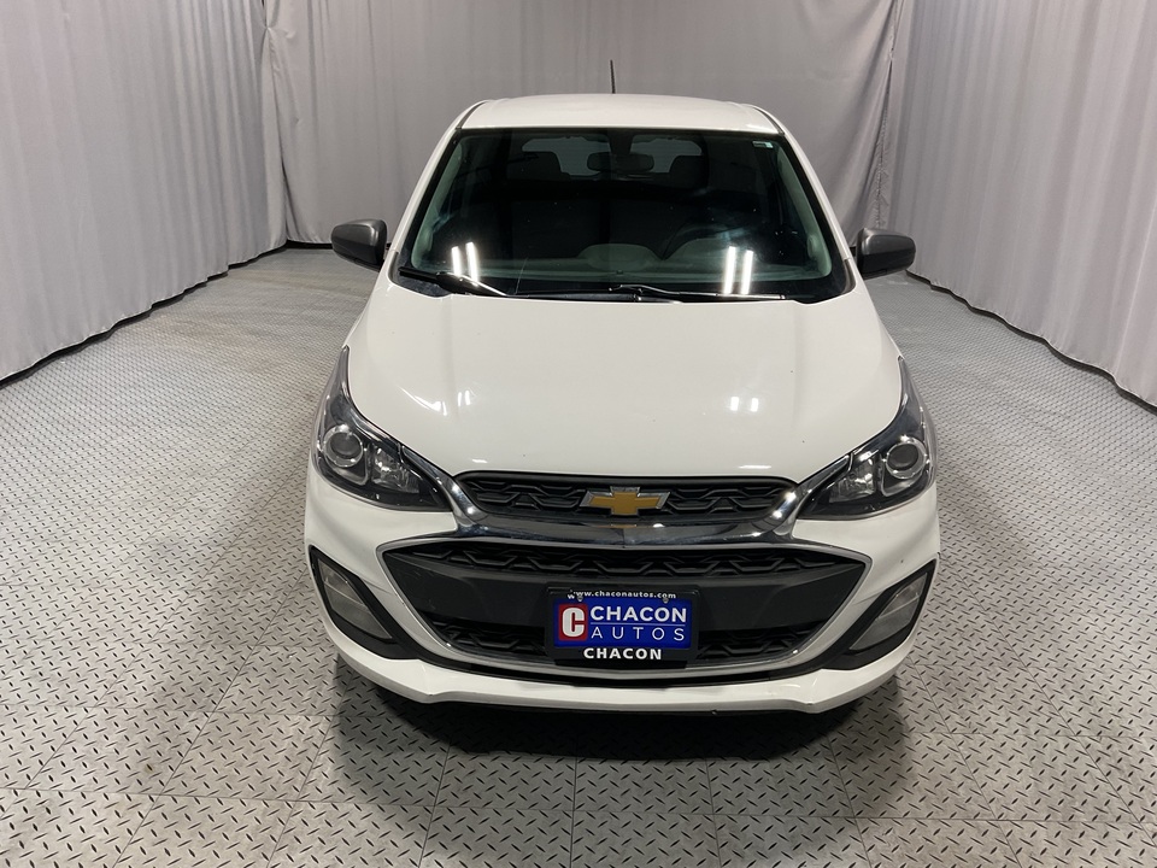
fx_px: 969
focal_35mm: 29
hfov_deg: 61.7
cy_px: 434
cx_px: 578
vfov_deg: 48.2
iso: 64
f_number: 1.8
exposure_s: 1/120
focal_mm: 3
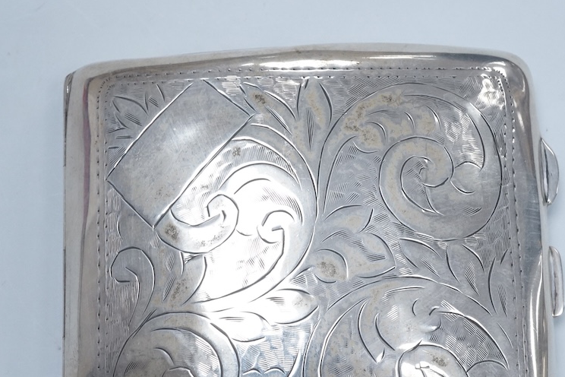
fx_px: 1067
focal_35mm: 68
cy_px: 282
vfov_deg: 19.9
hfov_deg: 29.6
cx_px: 299
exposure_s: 1/80
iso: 2500
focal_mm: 30
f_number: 18
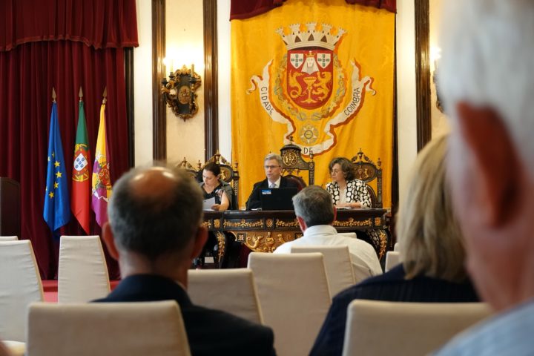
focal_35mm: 74
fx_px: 1098
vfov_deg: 18.4
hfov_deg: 27.3
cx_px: 267
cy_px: 178
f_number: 3.5
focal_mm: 27.24
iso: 2000
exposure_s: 1/250
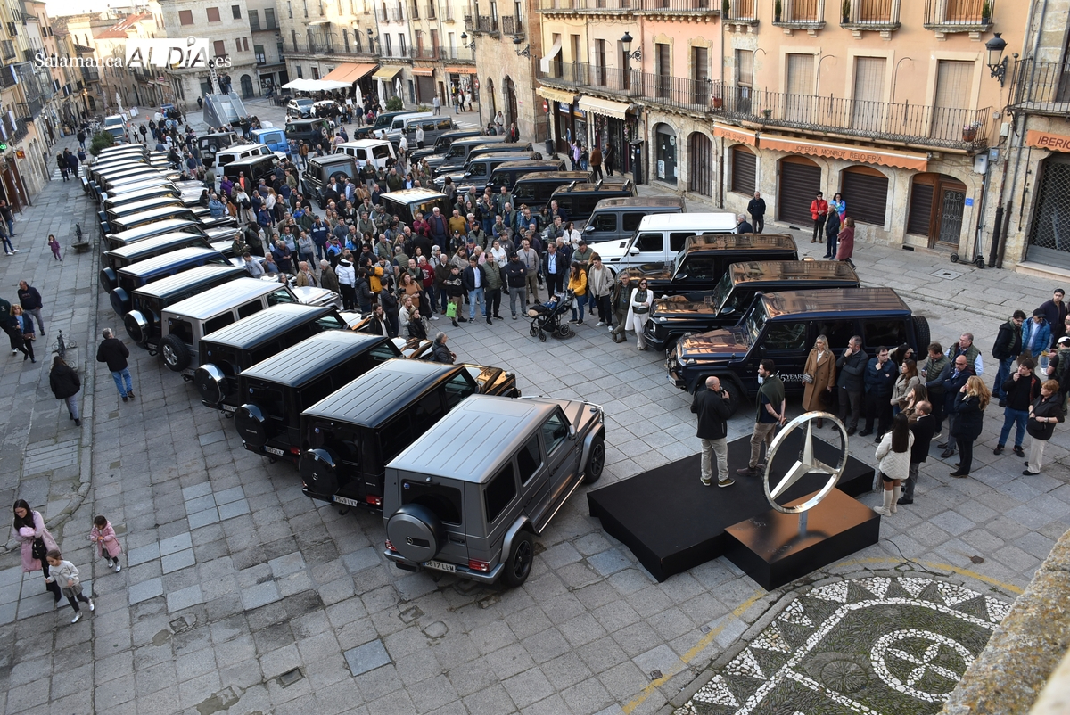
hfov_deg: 67.3
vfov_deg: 48.0
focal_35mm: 27
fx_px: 803
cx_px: 535
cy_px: 358
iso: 400
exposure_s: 1/100
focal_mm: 18
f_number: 5
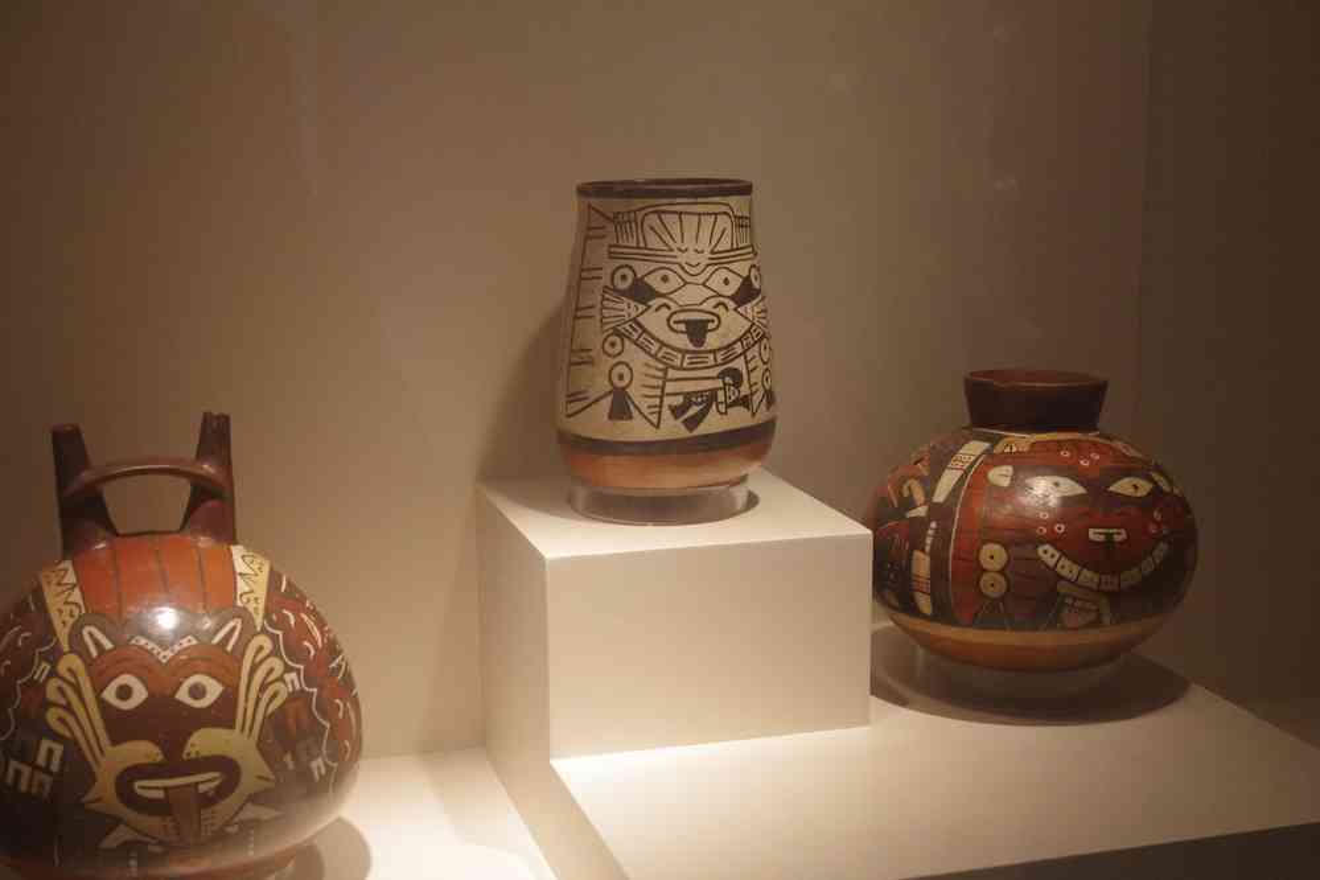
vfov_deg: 27.3
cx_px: 660
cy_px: 440
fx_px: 1815
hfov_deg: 40.0
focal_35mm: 50
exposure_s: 1/60
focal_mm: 33
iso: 3200
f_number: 6.3
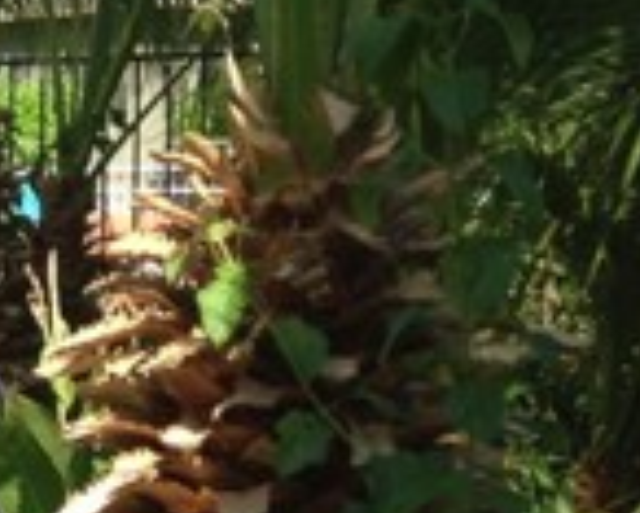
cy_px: 434
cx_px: -548
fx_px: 2673
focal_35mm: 141
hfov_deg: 12.4
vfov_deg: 10.9
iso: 50
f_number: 2.4
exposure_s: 1/602
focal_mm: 4.13
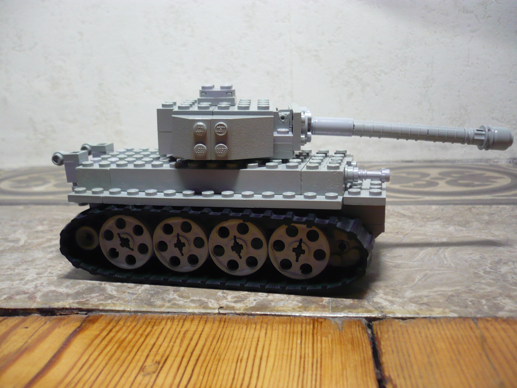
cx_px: 258
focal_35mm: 35
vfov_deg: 40.7
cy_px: 194
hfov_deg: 52.6
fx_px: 523
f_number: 2.8
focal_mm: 5.8
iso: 200
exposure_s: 1/20
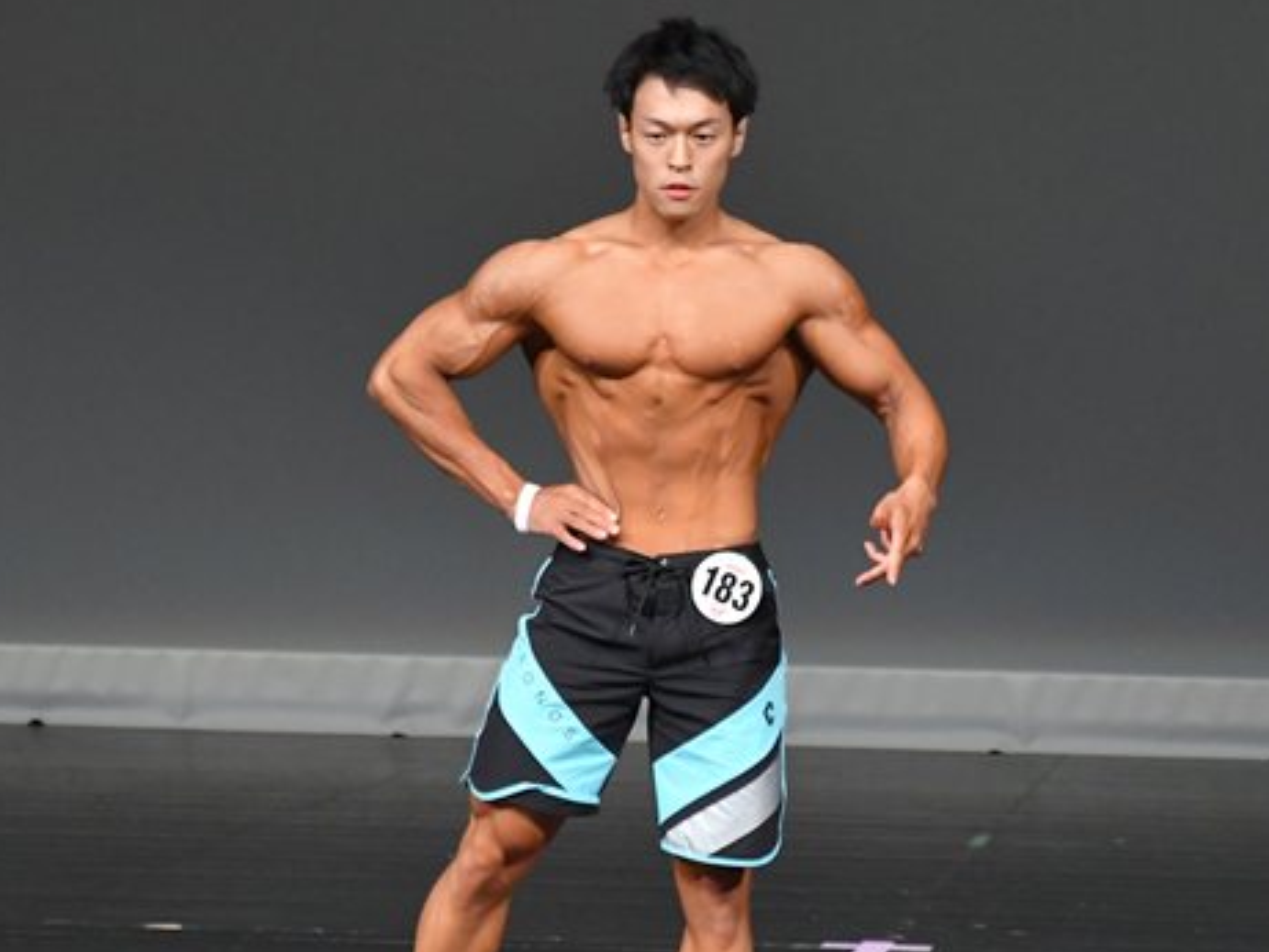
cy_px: 622
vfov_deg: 2.5
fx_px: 22221
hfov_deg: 3.3
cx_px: 742
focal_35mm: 606
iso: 4000
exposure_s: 1/400
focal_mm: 250
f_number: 5.6
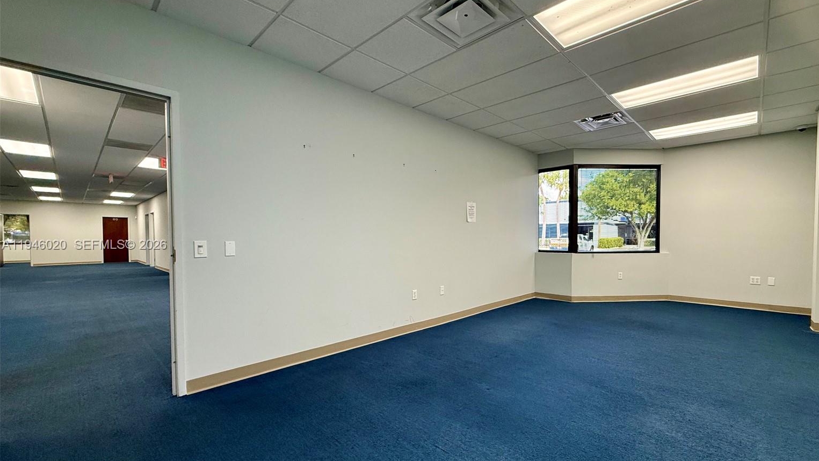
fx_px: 347
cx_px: 429
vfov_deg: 67.0
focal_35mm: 16
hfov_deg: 99.3
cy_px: 246
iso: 250
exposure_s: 1/120
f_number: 2.2
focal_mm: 2.22
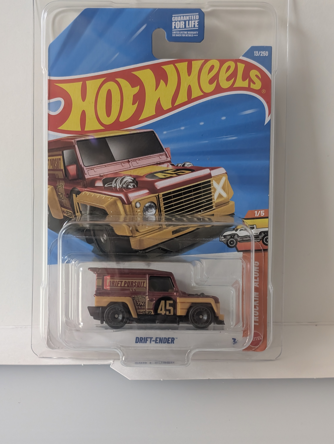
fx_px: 629
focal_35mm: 49
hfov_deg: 29.7
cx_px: 167
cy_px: 222
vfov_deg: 38.9
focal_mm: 6.9
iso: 285
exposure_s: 1/93
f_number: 1.68
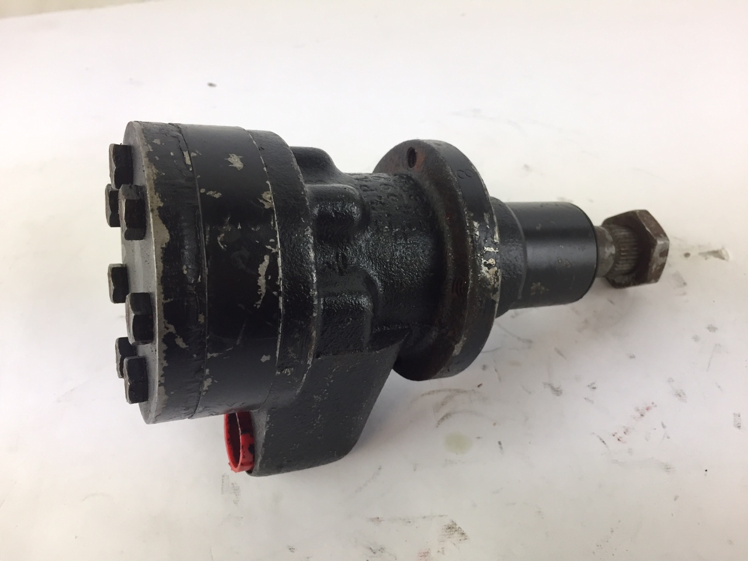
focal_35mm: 29
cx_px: 374
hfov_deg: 61.7
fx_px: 627
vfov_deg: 48.2
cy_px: 280
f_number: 2.2
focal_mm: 4.15
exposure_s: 1/30
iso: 32
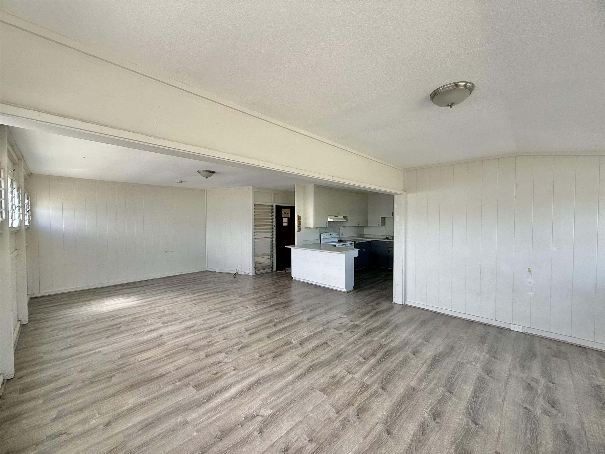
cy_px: 227
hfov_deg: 102.1
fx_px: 245
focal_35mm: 14
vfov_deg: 85.7
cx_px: 302
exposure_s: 1/99
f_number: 2.2
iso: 64
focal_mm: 2.22
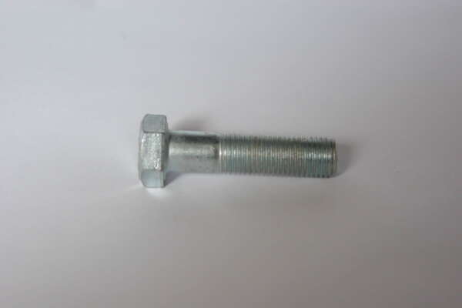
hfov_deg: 17.1
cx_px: 231
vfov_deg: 11.4
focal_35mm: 120
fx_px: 1540
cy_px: 154
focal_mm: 80
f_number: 8
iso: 800
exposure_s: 1/90
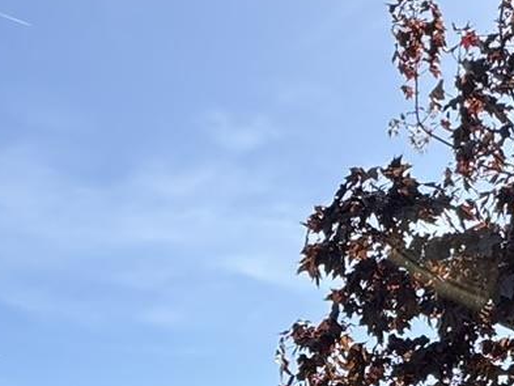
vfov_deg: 16.7
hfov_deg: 26.6
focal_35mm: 73
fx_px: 1084
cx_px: 195
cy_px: 699
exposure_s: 1/821
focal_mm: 2.22
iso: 40
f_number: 2.2
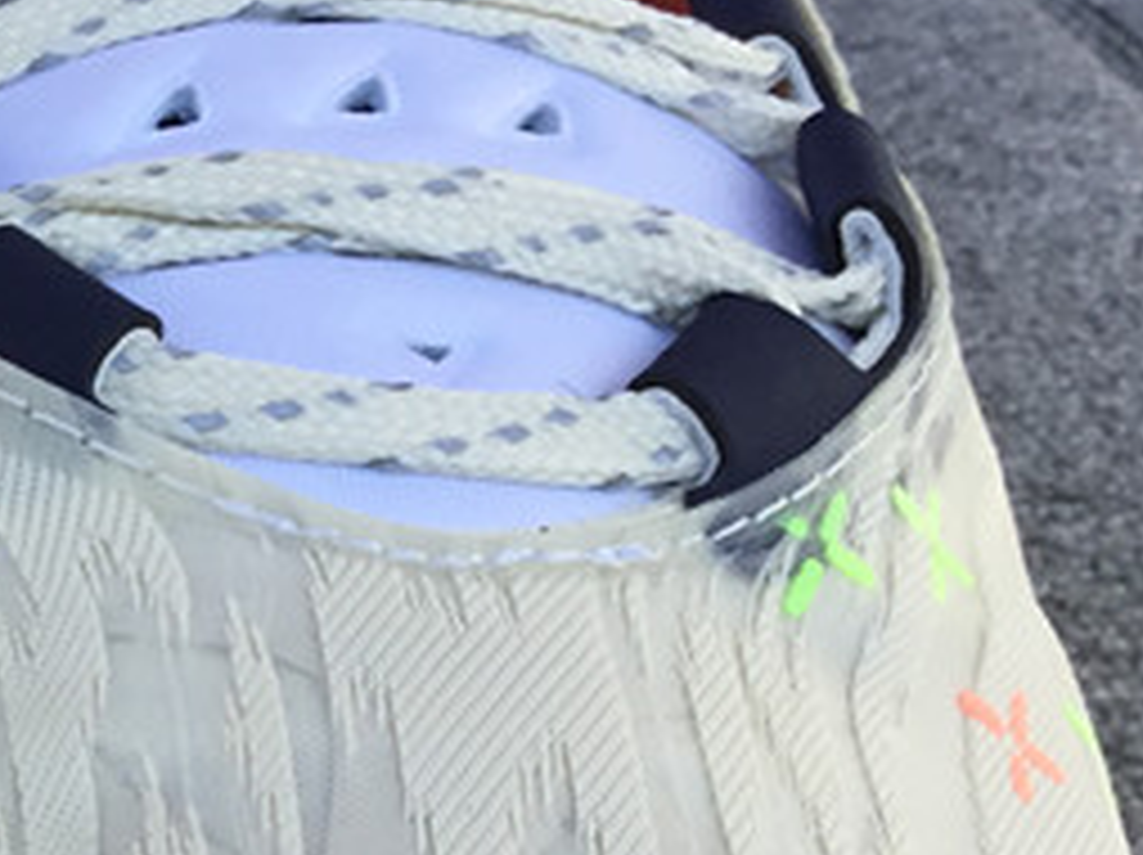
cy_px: 907
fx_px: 3629
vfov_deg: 13.2
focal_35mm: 110
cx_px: -486
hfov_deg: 16.5
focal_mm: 3.3
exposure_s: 1/460
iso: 25
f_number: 2.4
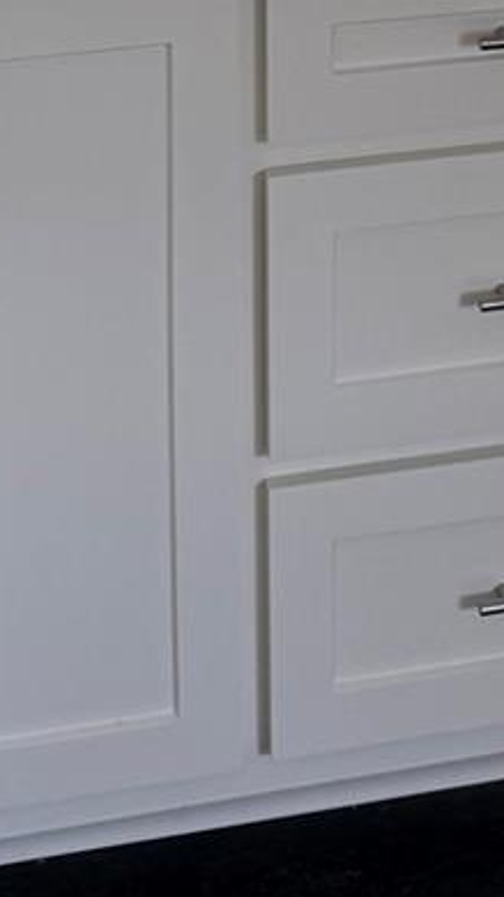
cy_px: -497
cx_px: 564
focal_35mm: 103
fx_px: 2450
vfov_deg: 18.2
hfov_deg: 11.6
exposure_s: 1/355
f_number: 1.78
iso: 100
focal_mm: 6.76
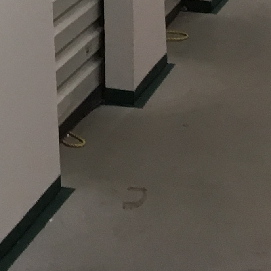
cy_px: -297
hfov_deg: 10.5
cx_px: -263
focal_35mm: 154
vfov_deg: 10.3
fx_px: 1364
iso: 64
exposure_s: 1/30
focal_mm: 4.15
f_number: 2.2
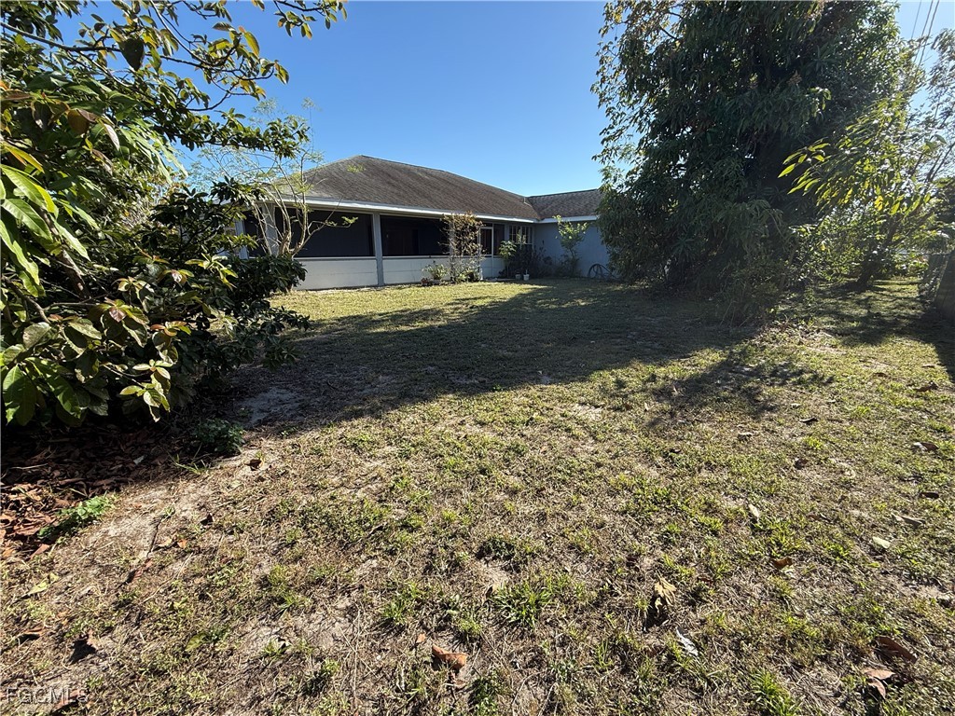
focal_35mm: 14
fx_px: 386
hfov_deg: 102.1
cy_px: 358
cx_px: 478
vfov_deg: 85.7
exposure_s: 1/569
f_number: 2.2
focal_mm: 2.22
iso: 50
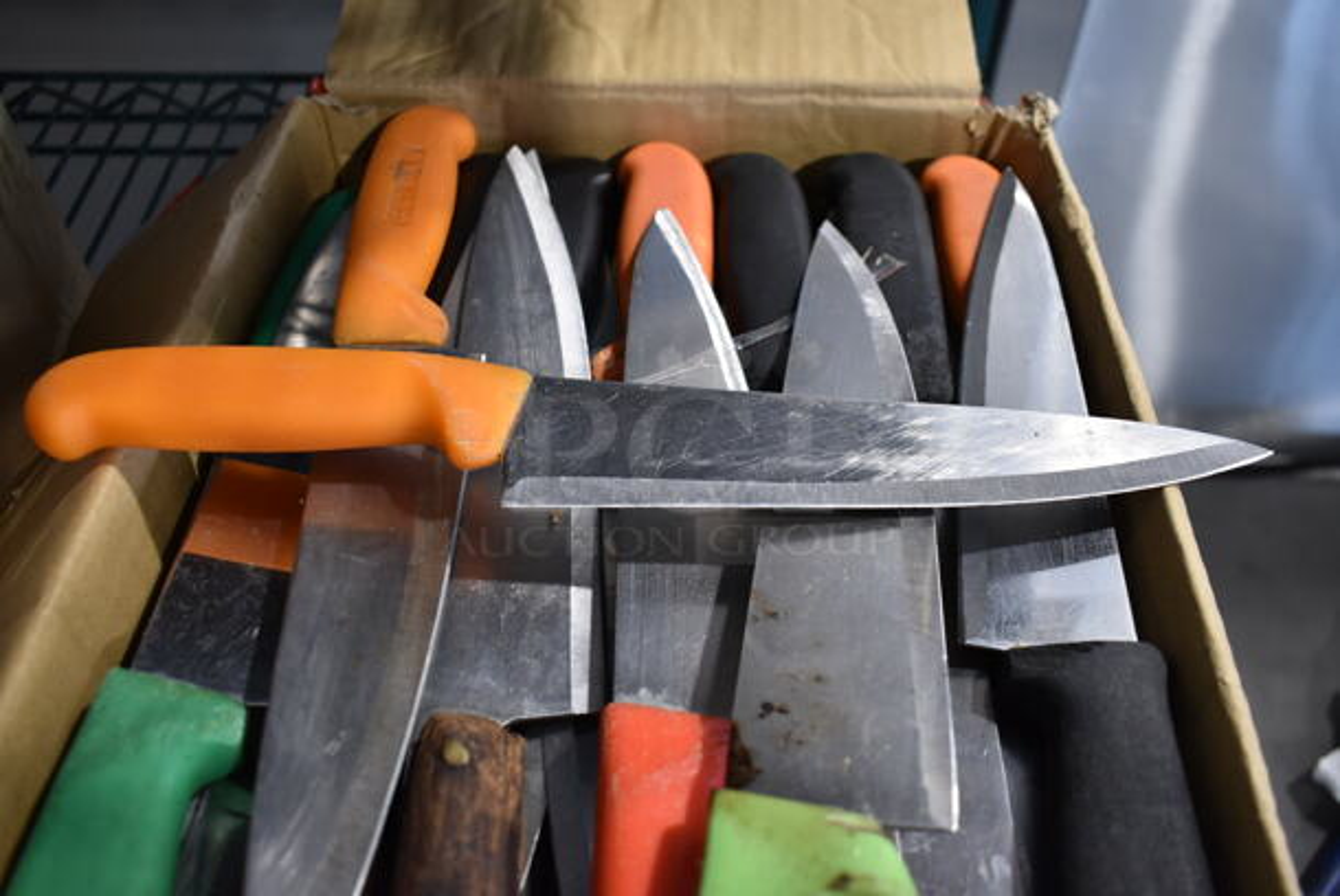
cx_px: 670
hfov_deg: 57.2
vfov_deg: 40.1
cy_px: 448
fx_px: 1229
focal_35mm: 33
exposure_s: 1/30
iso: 640
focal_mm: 22
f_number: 3.8
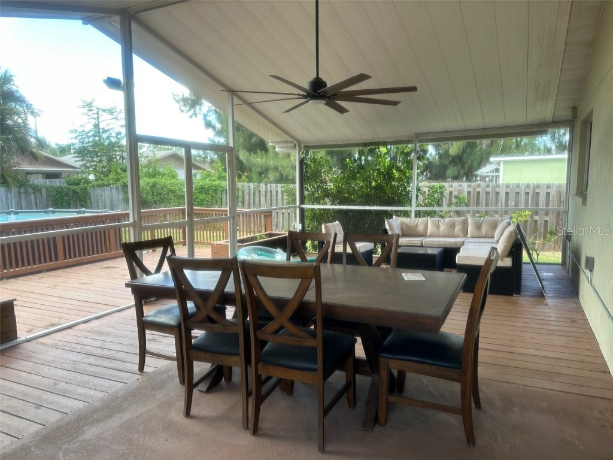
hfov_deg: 71.6
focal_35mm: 24
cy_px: 230
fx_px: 425
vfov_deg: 56.8
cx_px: 306
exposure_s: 1/120
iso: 80
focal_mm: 6.86
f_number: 1.78
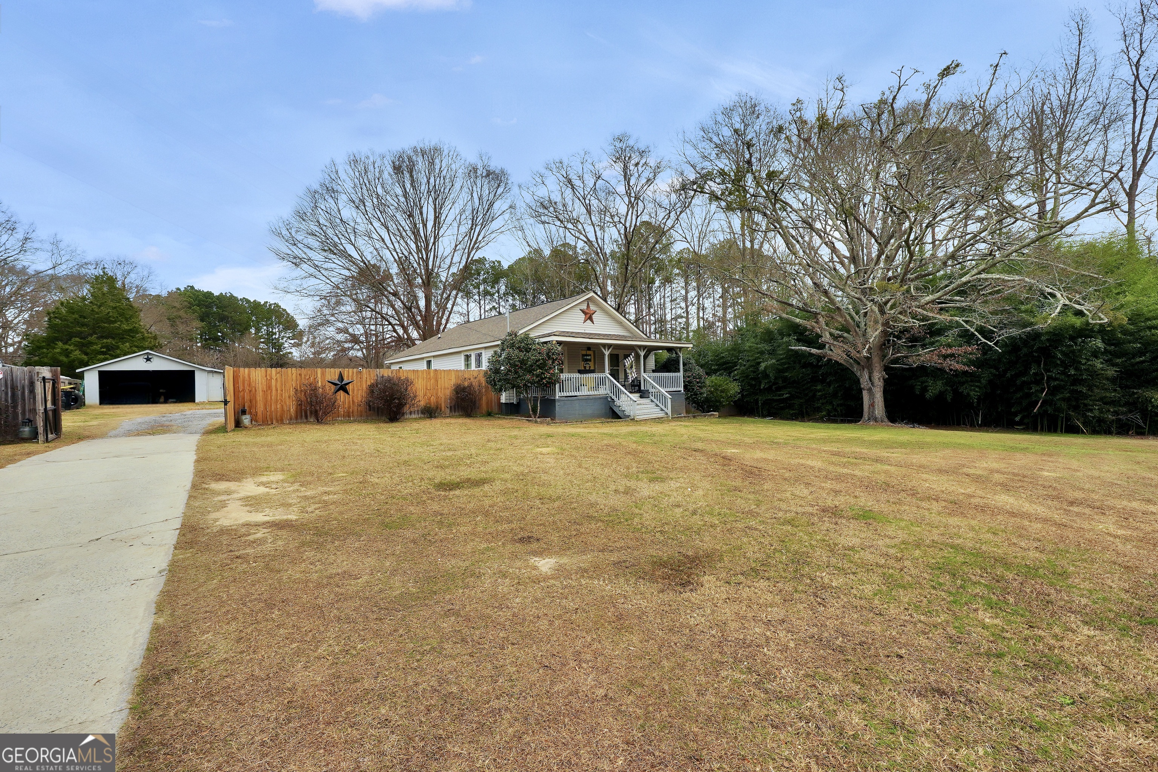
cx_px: 579
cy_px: 386
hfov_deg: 100.4
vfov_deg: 77.3
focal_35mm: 15
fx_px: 482
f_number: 6.3
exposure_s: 1/160
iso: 100
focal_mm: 10
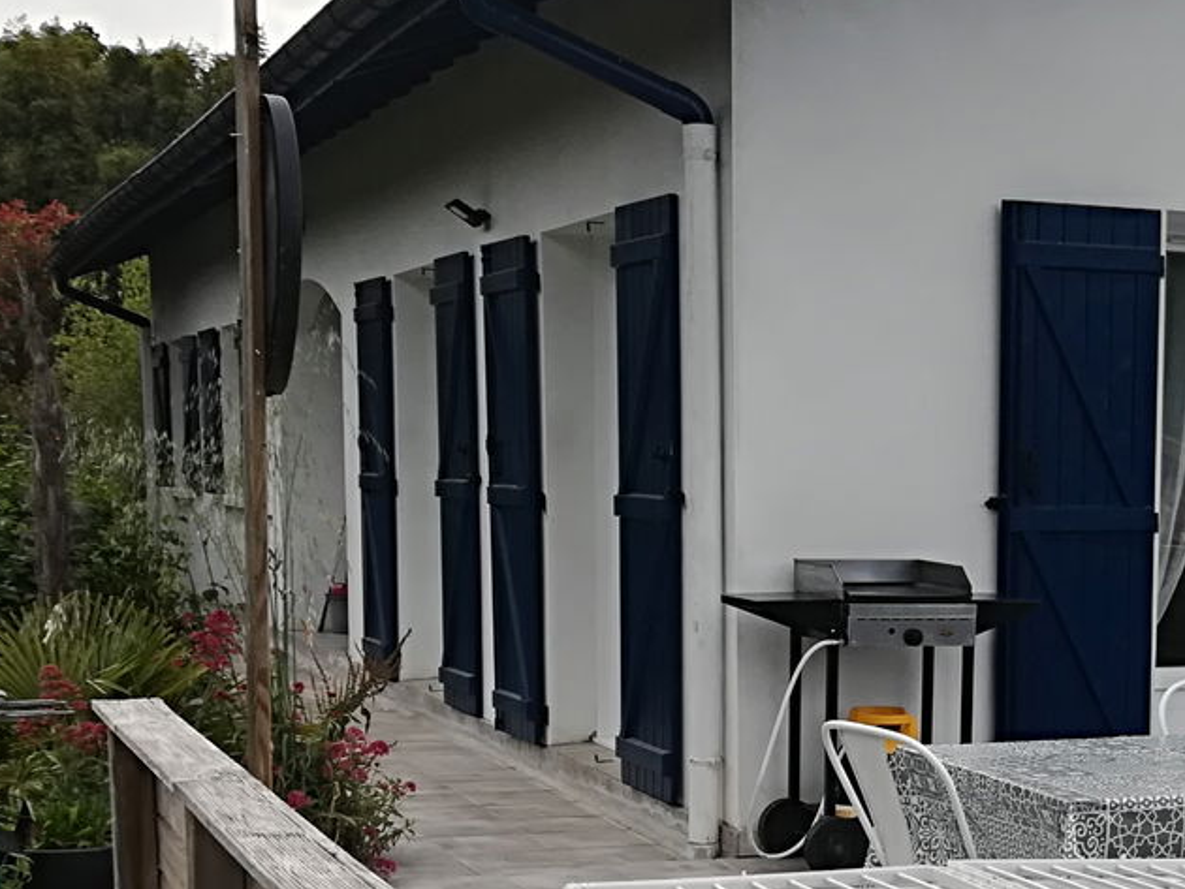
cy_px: 741
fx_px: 2260
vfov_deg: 21.9
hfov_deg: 28.3
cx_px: 1055
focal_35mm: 66
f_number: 2.2
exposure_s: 1/313
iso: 50
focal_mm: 3.83
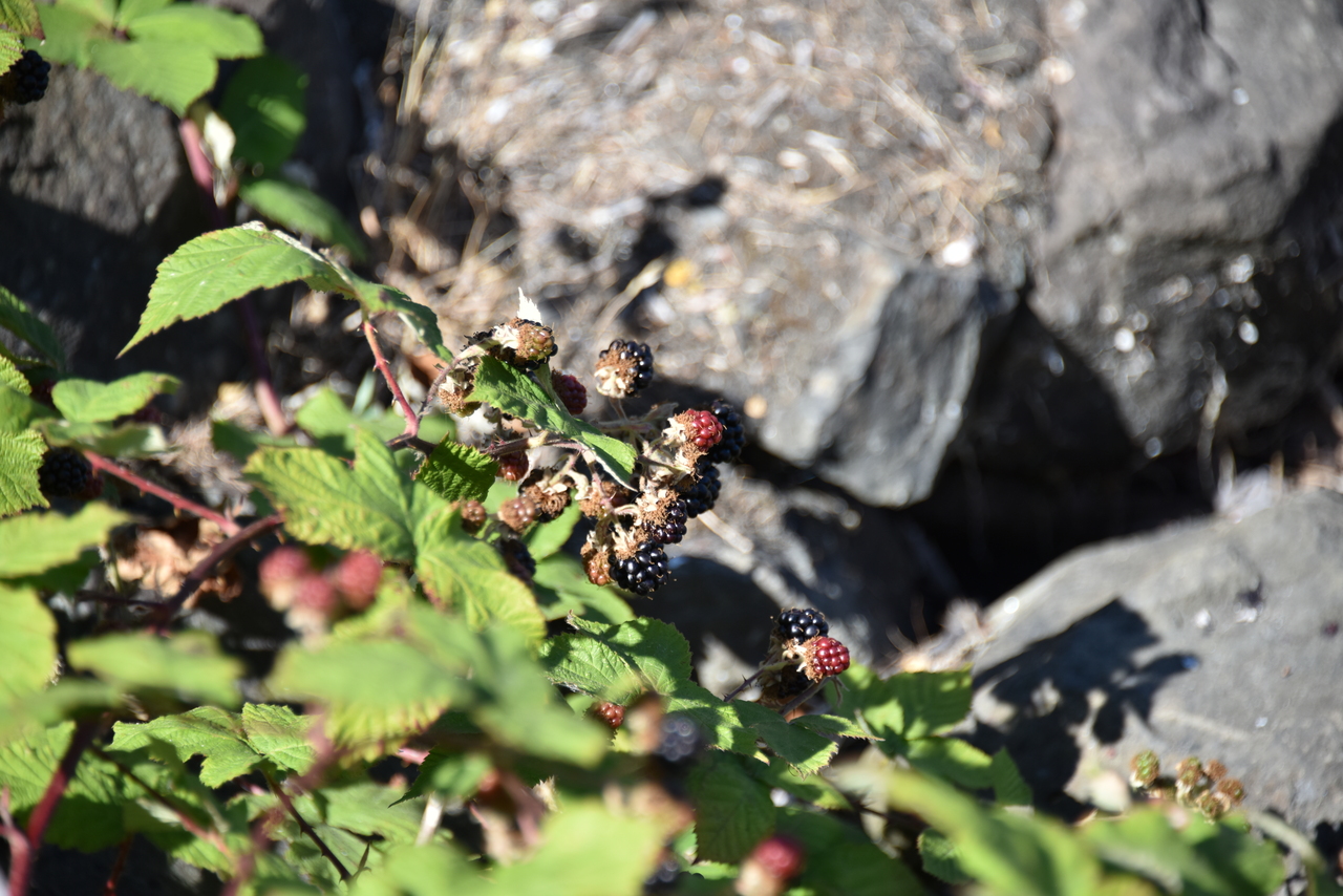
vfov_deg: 4.6
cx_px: 672
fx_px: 11193
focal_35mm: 300
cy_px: 448
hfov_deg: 6.9
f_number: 5.6
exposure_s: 1/640
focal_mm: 300
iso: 320
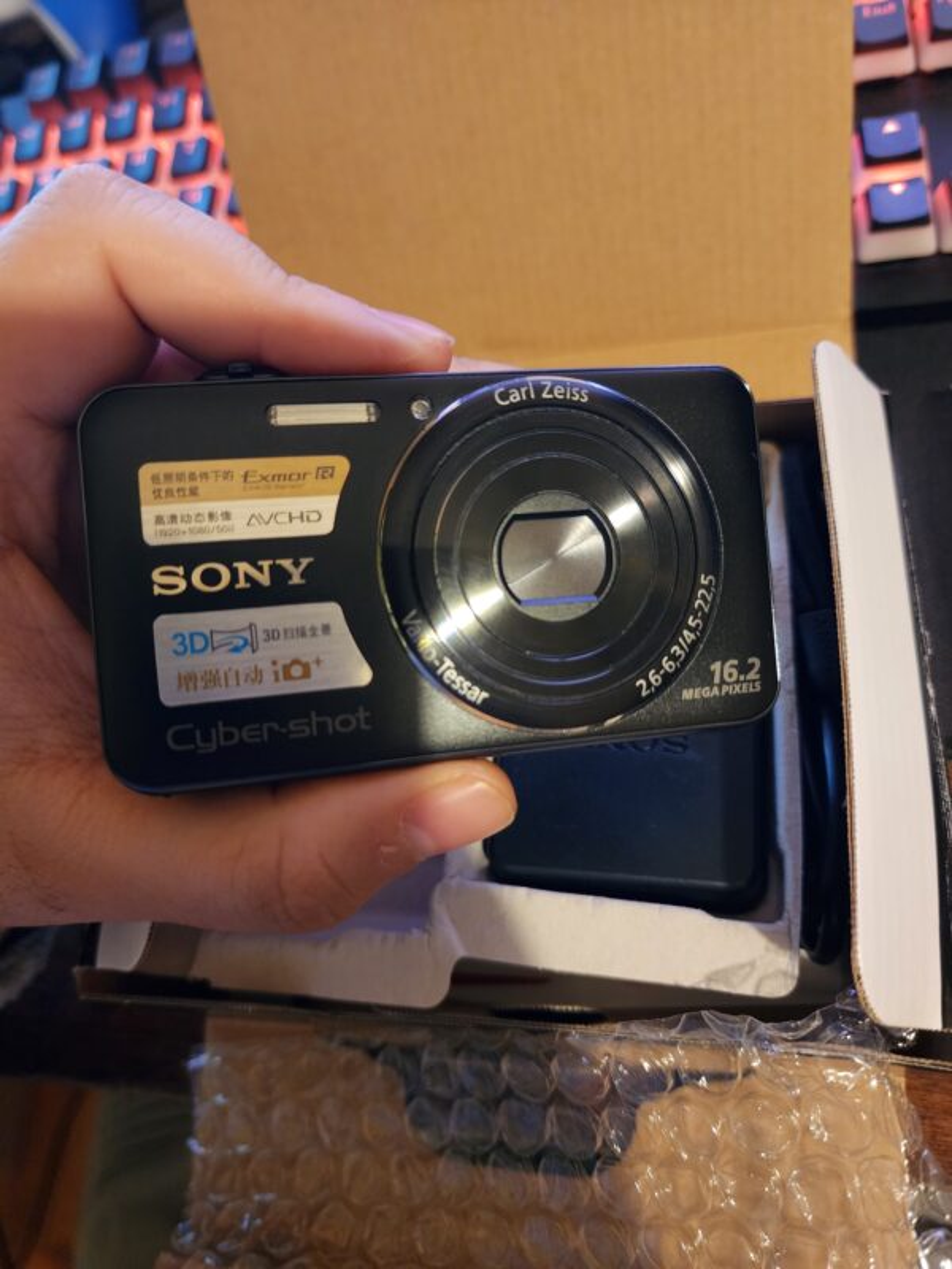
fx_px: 843
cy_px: 634
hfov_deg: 58.9
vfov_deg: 73.9
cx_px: 476
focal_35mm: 23
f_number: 1.8
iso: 640
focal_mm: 6.4
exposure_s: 1/24
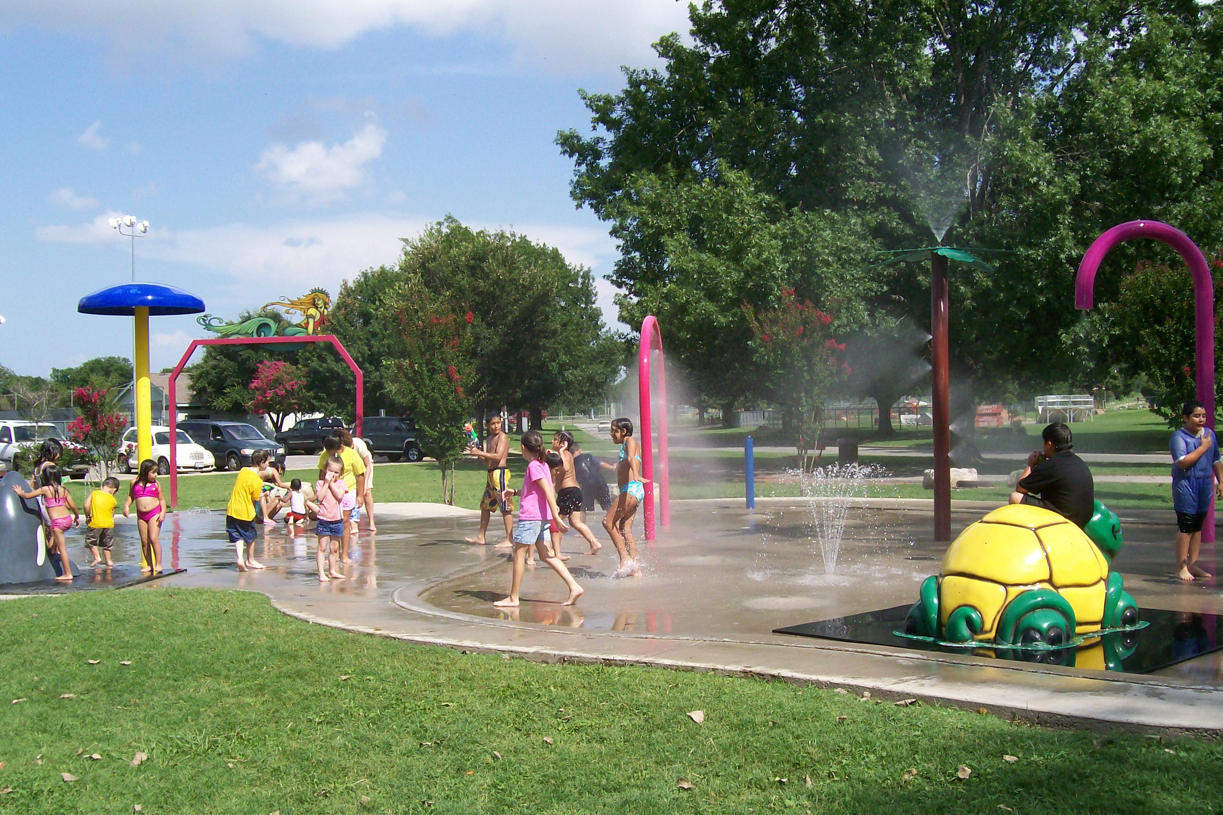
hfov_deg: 50.7
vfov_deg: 35.0
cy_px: 442
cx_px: 604
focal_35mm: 38
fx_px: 1291
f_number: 4.8
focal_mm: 6
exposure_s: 1/543
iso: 80
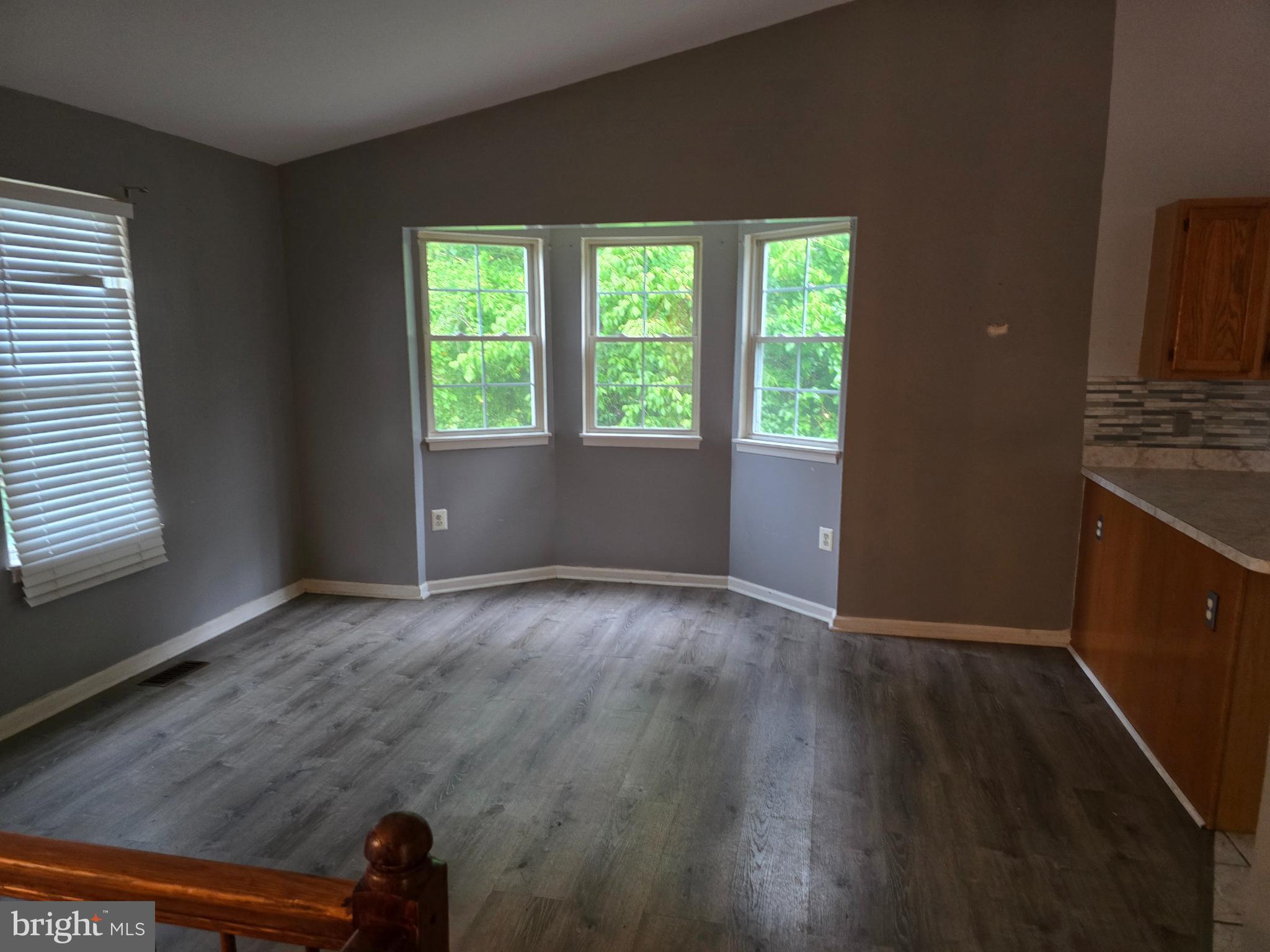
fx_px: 844
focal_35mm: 23
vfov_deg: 58.9
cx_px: 635
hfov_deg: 73.9
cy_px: 476
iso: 640
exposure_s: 1/60
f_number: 1.7
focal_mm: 6.3
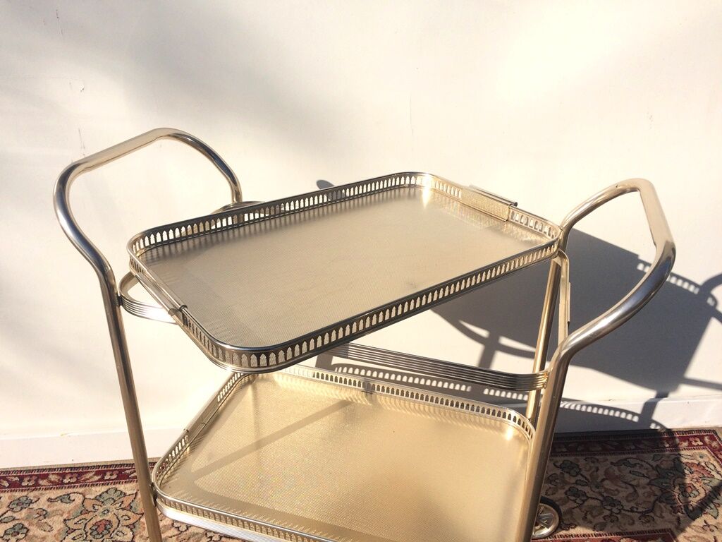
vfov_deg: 48.2
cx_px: 361
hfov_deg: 61.7
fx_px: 605
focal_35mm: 29
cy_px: 271
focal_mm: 4.15
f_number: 2.2
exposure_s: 1/5128
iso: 40
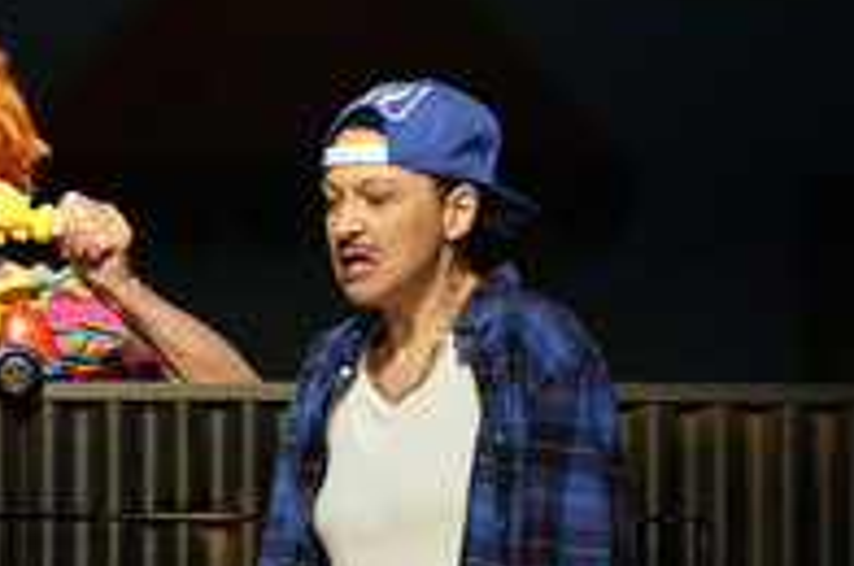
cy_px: 549
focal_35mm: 352
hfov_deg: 5.8
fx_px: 8336
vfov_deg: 3.9
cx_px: -11
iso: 2000
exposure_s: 1/250
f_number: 5.6
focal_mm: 153
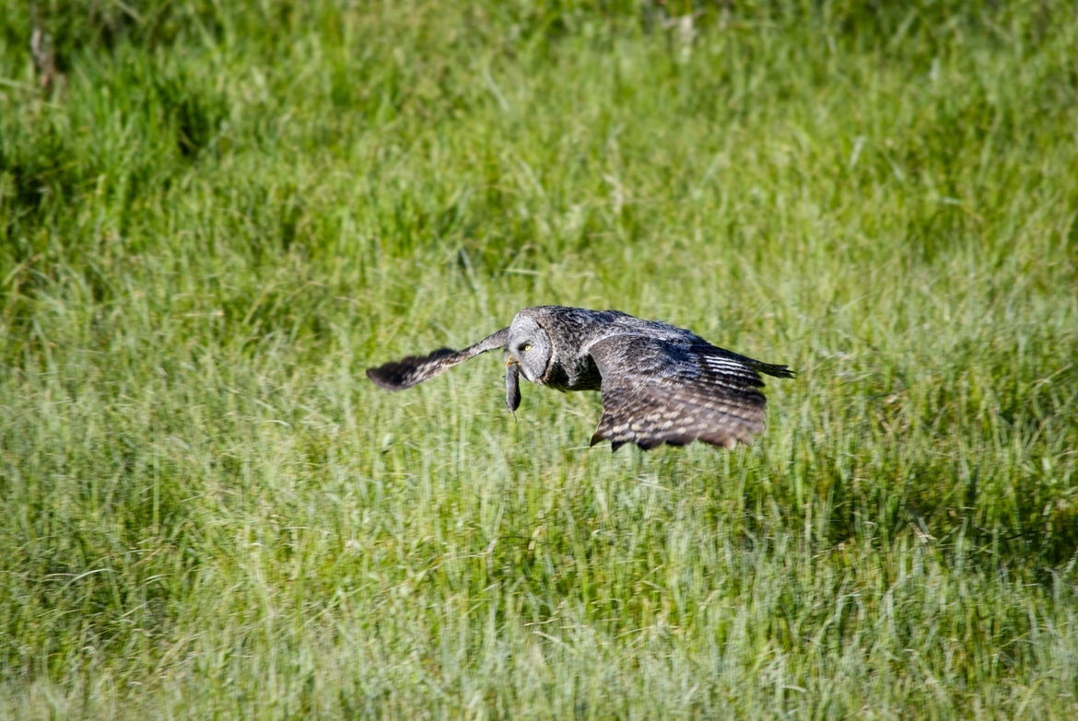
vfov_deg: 3.1
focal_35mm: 450
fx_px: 13490
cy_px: 360
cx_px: 539
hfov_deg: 4.6
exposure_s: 1/500
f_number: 5.6
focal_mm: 300
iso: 200
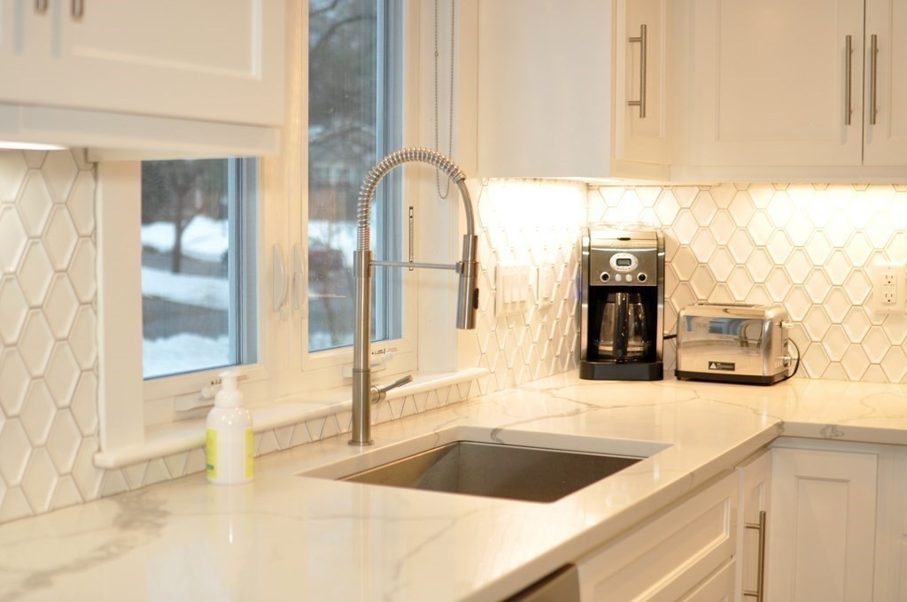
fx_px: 1321
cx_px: 454
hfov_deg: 37.9
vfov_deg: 25.7
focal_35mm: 52
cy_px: 301
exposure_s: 1/200
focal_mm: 35
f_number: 2.5
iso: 400
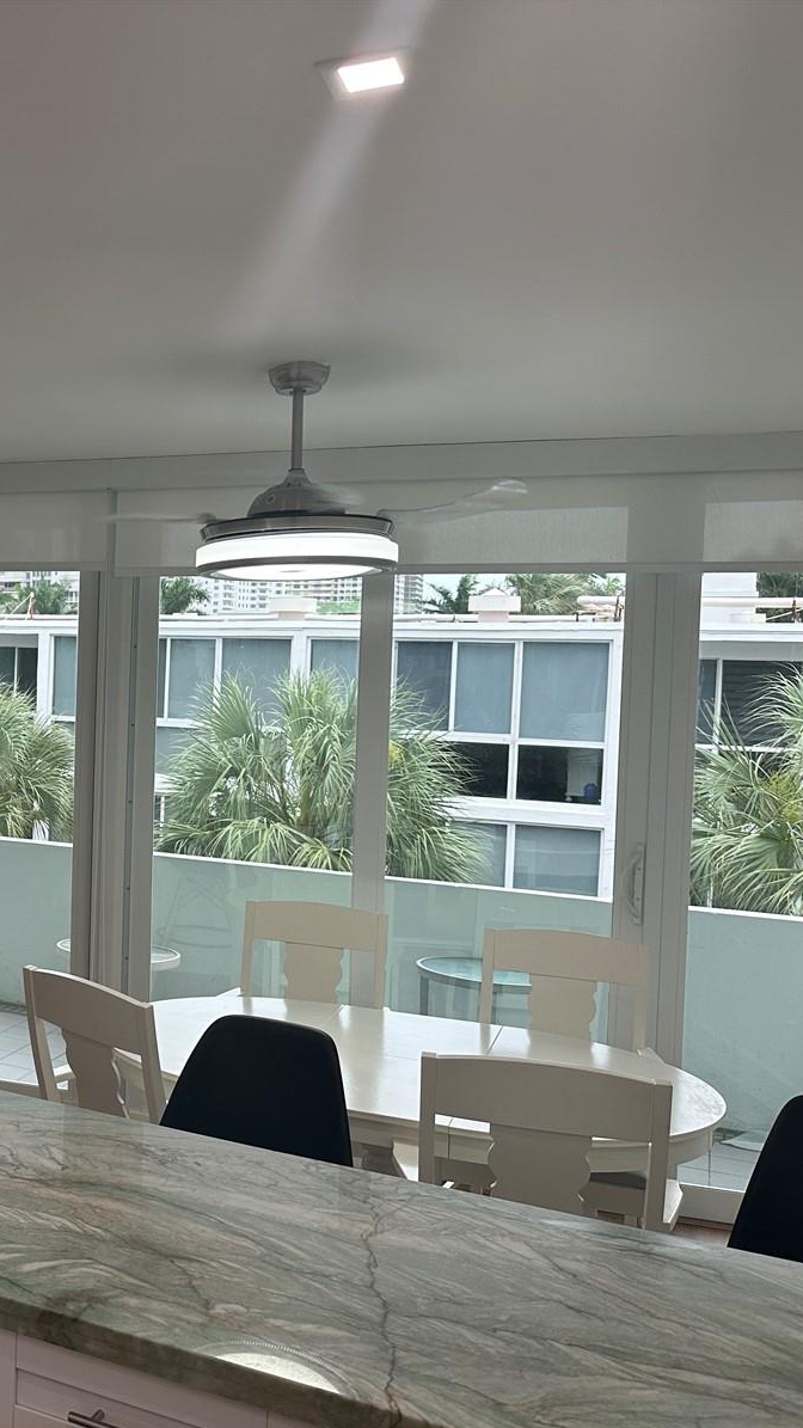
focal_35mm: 35
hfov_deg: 30.2
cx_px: -80
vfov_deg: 56.6
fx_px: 1325
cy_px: 715
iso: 80
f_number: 1.78
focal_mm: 6.86
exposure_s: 1/166
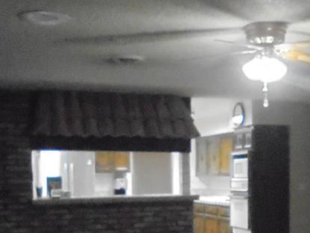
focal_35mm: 64
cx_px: 239
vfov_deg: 22.2
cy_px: 227
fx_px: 573
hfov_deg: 29.7
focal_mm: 4.6
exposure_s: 1/50
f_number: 3.5
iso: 1600
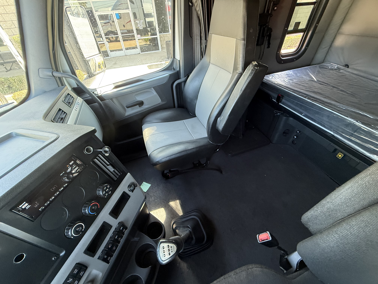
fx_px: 153
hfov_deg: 102.1
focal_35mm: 14
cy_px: 142
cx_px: 189
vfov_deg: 85.7
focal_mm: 2.22
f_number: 2.2
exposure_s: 1/62
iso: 320
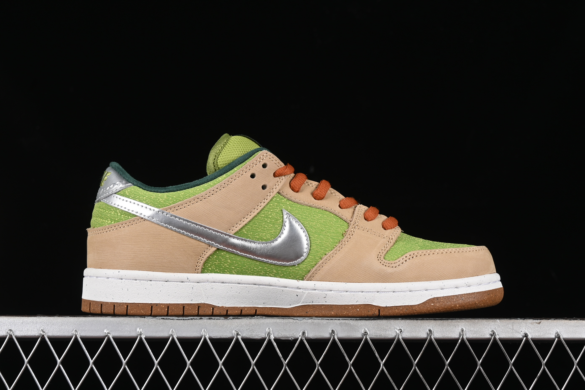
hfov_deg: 27.0
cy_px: 195
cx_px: 292
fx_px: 1219
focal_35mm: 75
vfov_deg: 18.2
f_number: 8
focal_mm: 50
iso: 160
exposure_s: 1/80
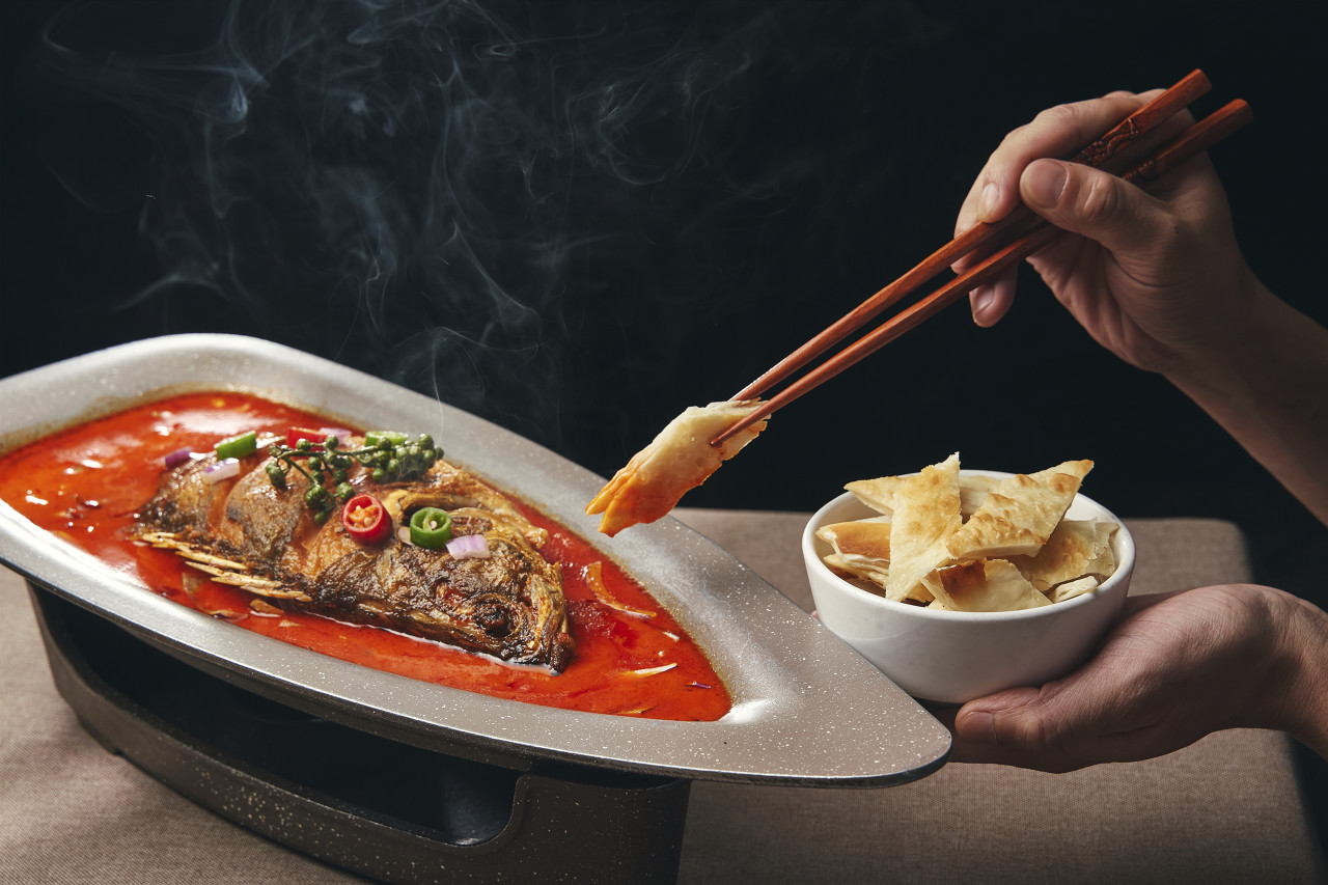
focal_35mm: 75
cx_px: 664
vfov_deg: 18.2
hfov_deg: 27.0
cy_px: 442
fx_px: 2766
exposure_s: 1/125
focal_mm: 75
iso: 200
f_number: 10
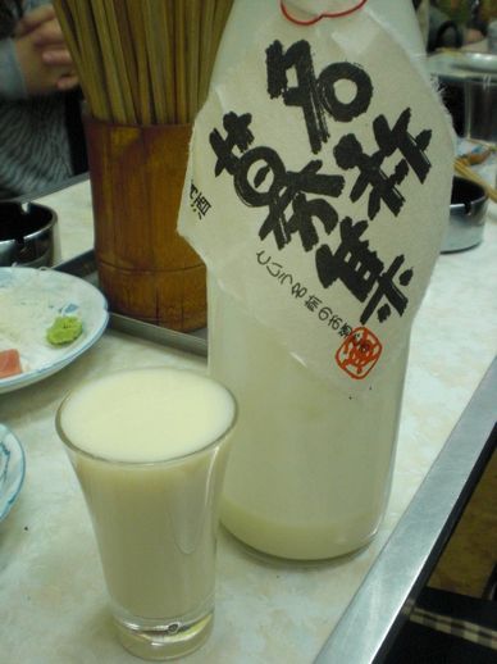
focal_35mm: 38
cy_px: 332
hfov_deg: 37.7
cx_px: 248
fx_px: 728
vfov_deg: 49.0
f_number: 3.1
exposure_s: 1/60
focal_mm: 6.3
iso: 400
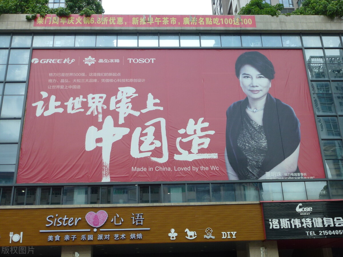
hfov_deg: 47.9
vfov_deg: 36.8
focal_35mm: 39
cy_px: 128
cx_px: 172
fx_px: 386
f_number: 3.8
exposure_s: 1/400
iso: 100
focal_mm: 6.8
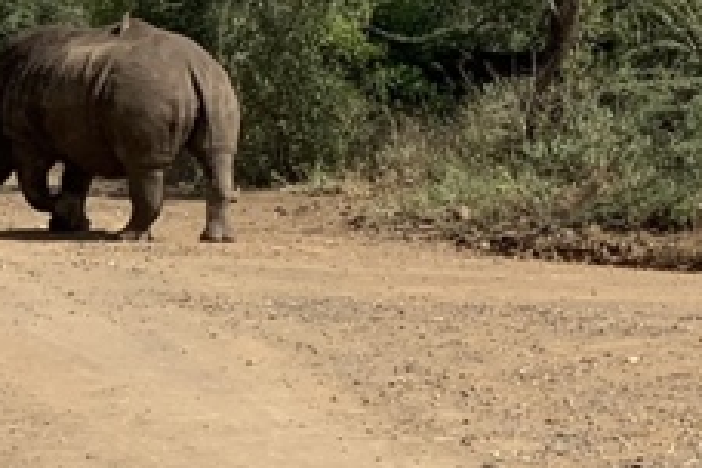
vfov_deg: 5.6
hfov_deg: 8.4
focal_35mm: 243
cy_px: -179
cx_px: 914
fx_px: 4738
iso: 16
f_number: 2.4
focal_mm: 6
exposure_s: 1/1115
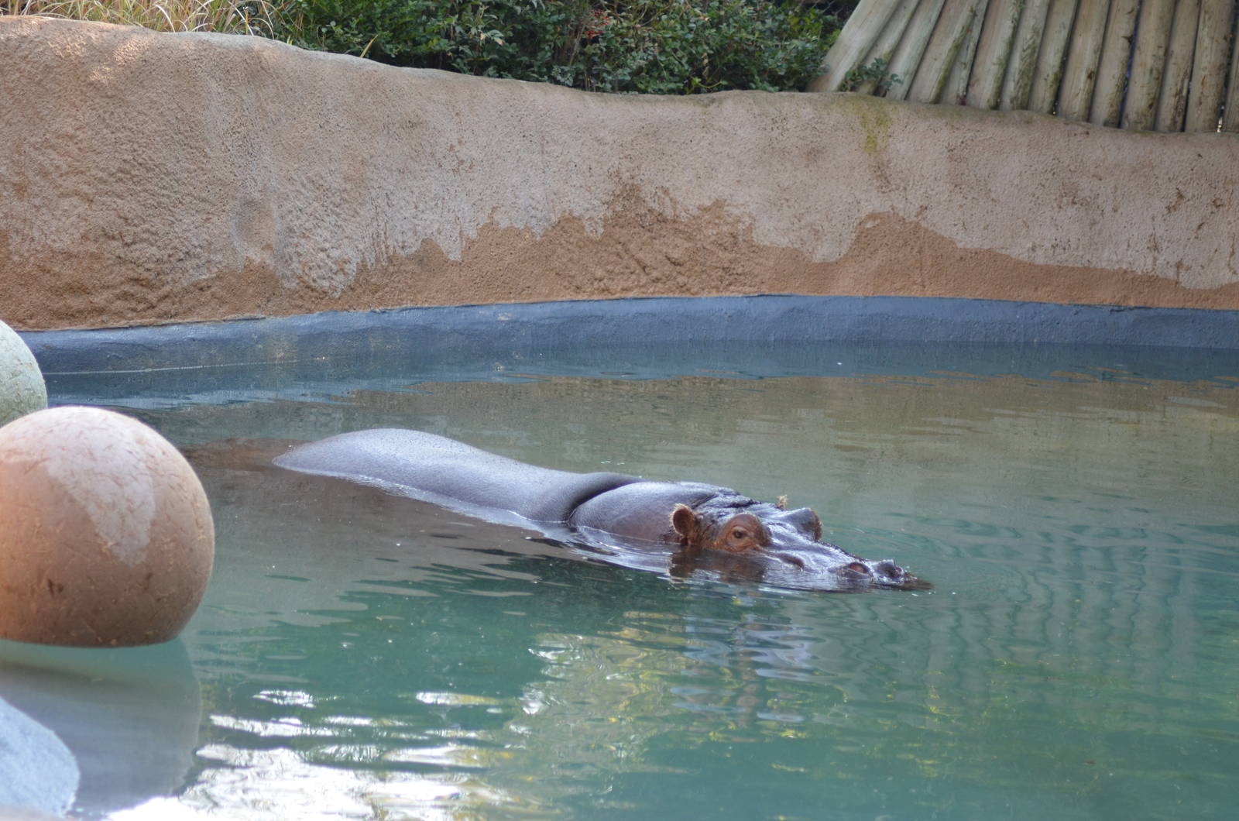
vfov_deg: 9.1
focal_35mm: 150
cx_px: 620
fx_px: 5152
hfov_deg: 13.7
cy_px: 410
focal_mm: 100
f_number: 4
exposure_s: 1/250
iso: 500
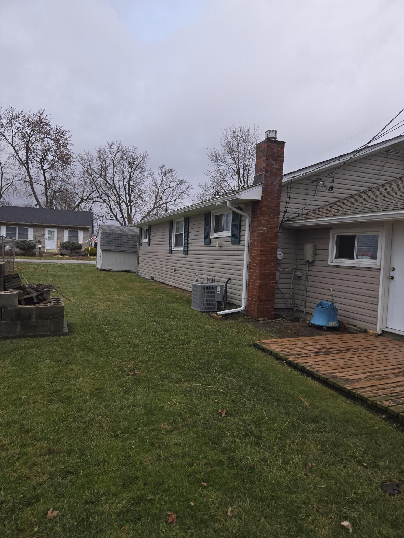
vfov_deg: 73.9
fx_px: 358
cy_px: 269
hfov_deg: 58.9
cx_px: 202
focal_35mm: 23
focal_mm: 5.4
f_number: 1.8
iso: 25
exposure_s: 1/142
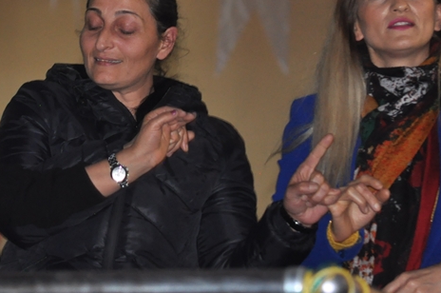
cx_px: 102
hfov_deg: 5.3
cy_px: 61
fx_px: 4746
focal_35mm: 388
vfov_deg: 3.5
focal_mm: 120
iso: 800
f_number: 4.8
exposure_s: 1/60
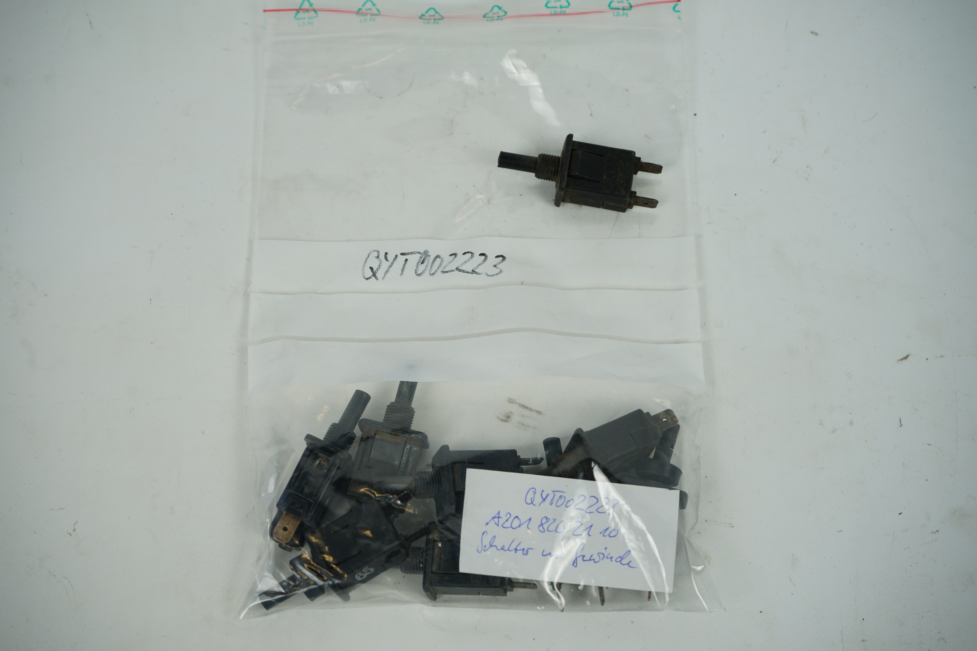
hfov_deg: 37.5
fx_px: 1438
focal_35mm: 53
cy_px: 326
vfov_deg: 25.5
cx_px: 488
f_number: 7.1
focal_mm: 53
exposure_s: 1/200
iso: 200
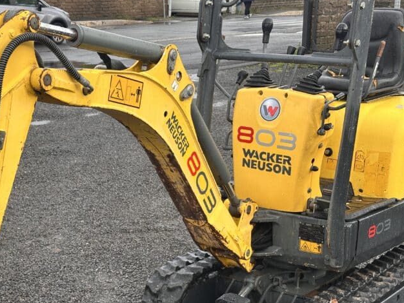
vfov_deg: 21.2
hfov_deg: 27.9
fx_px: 806
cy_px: 209
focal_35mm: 69
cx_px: 123
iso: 64
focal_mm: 6.86
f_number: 1.78
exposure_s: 1/694
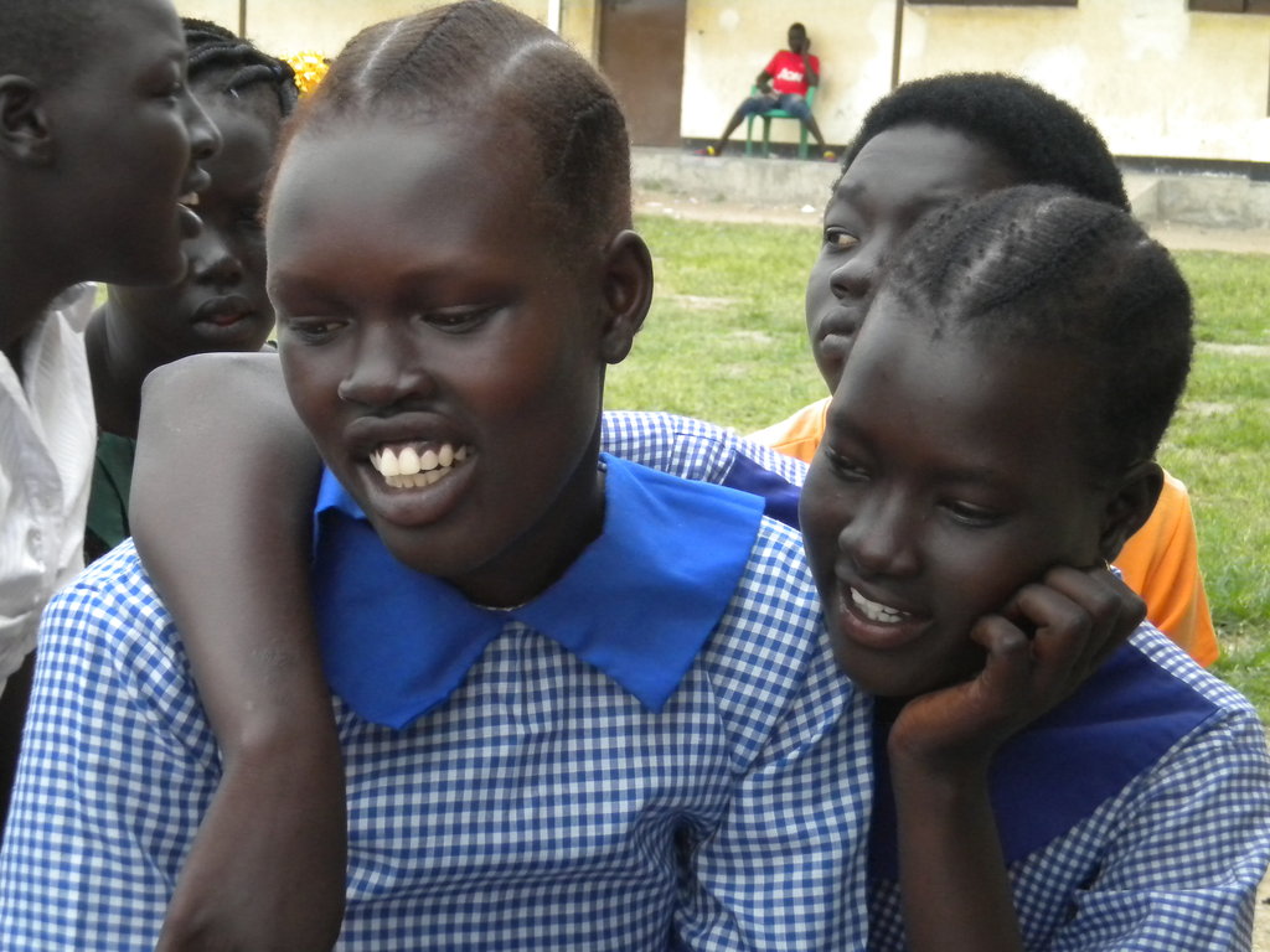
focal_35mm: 105
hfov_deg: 18.7
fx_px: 3852
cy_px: 476
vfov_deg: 14.1
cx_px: 635
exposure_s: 1/270
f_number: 5.9
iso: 400
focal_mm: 18.9
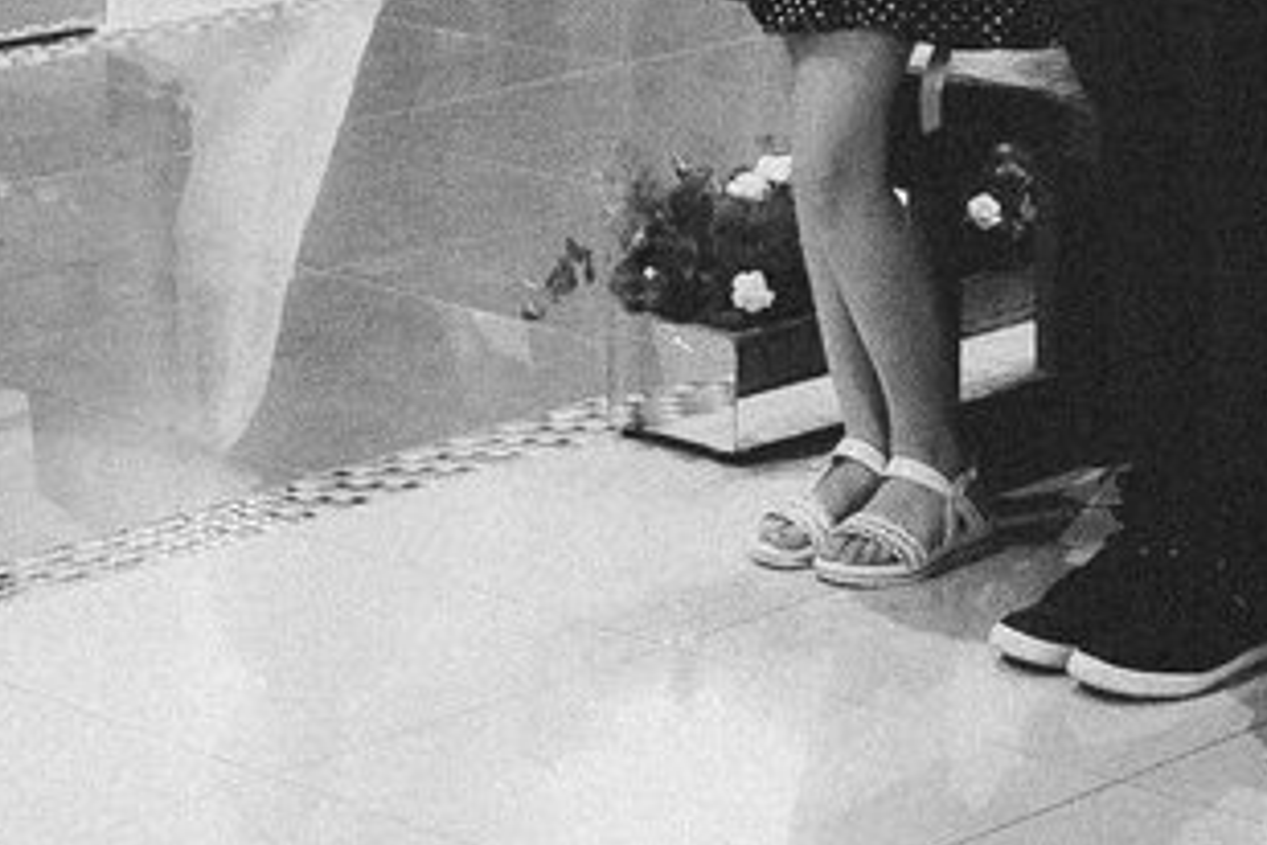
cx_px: 369
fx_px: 4927
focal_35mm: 140
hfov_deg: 14.6
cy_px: -328
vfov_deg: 9.6
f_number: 4
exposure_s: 1/125
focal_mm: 24
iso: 4000
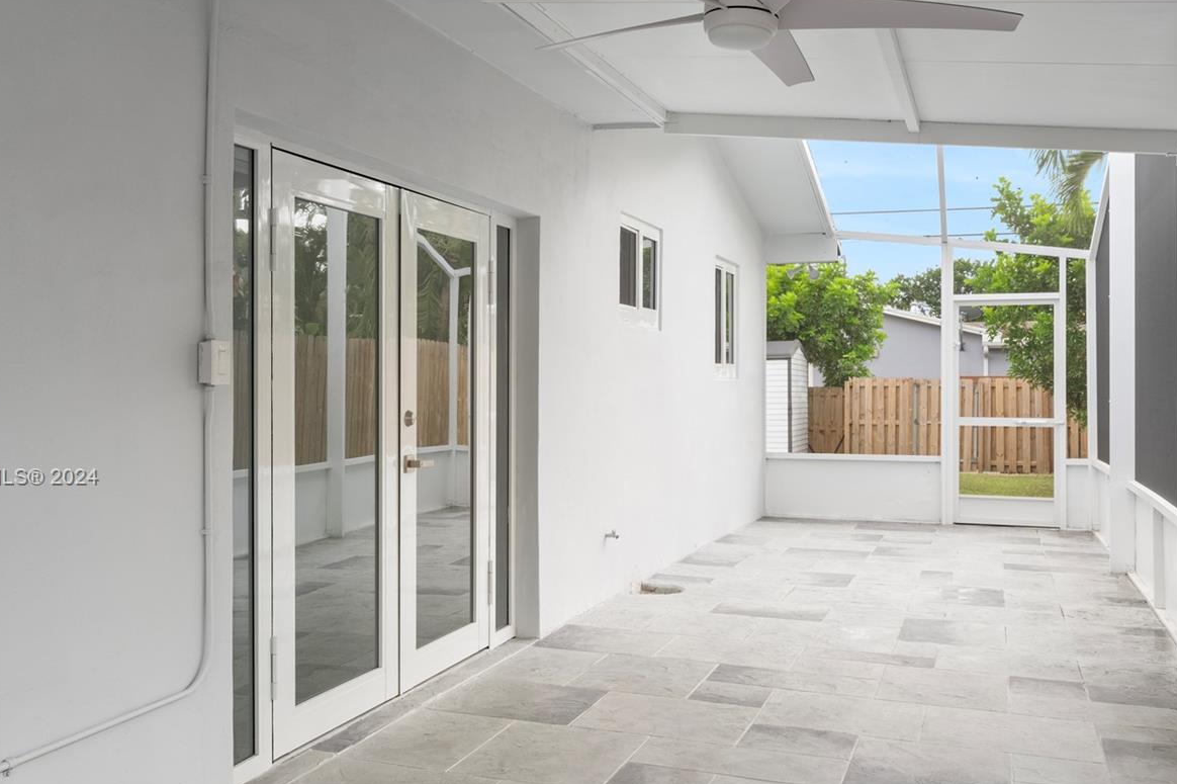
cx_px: 583
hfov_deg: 55.5
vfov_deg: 38.4
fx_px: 1119
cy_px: 478
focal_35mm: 34
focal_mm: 16.6
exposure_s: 1/8
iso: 100
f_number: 10
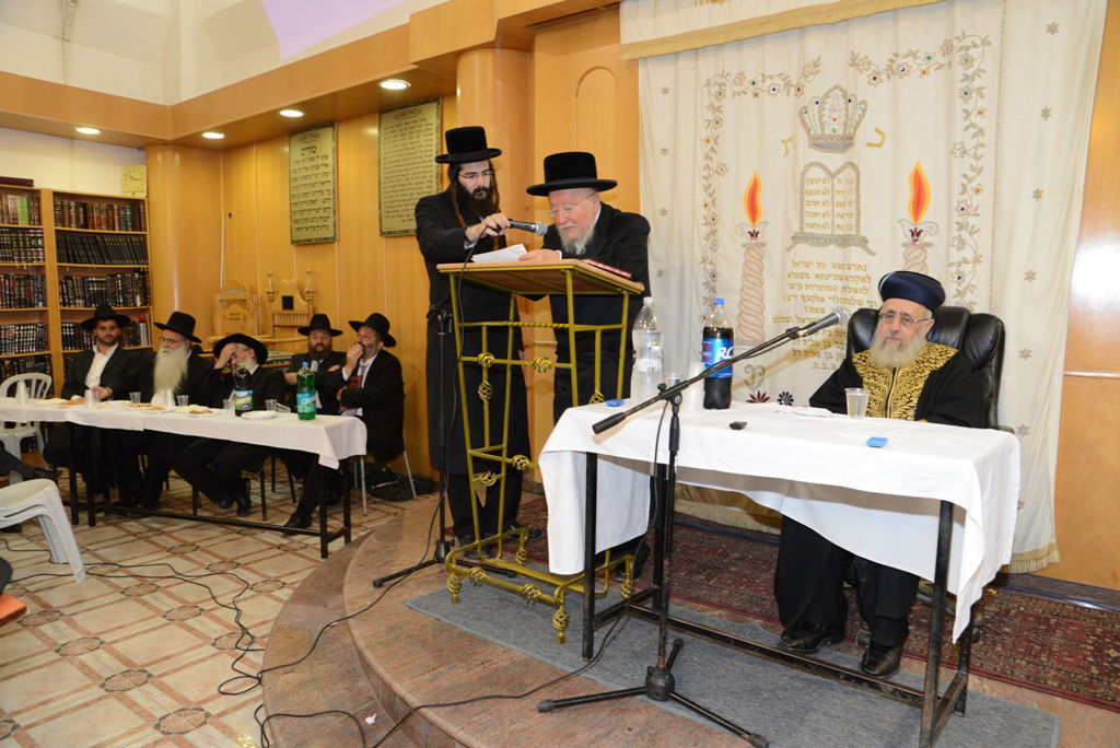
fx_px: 747
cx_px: 560
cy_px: 374
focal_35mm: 24
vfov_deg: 53.2
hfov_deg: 73.7
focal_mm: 24
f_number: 5.6
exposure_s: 1/80
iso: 2500
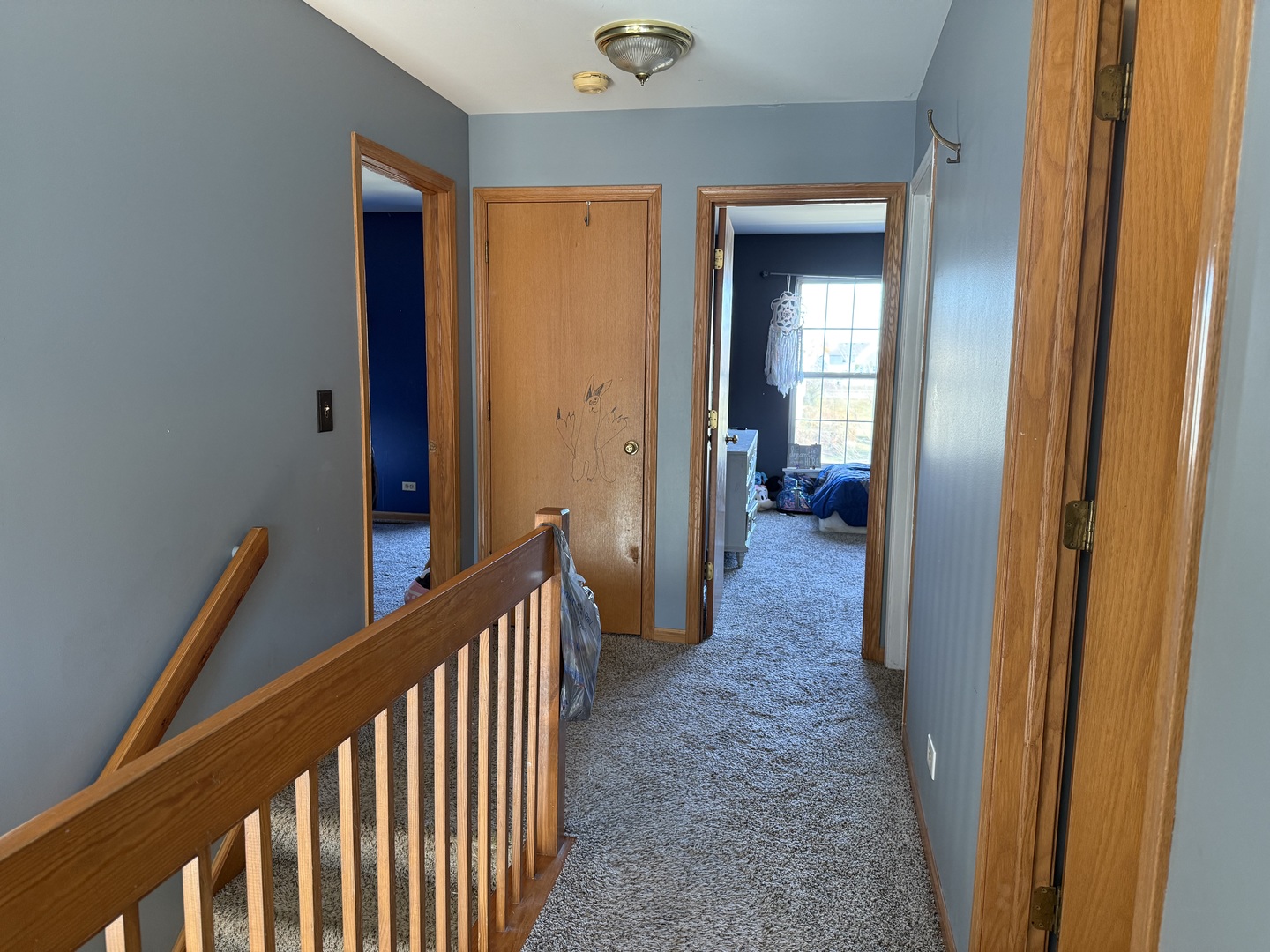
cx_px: 635
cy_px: 476
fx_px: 881
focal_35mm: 24
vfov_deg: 56.8
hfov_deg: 71.6
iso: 250
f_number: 1.78
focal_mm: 6.76
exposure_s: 1/60
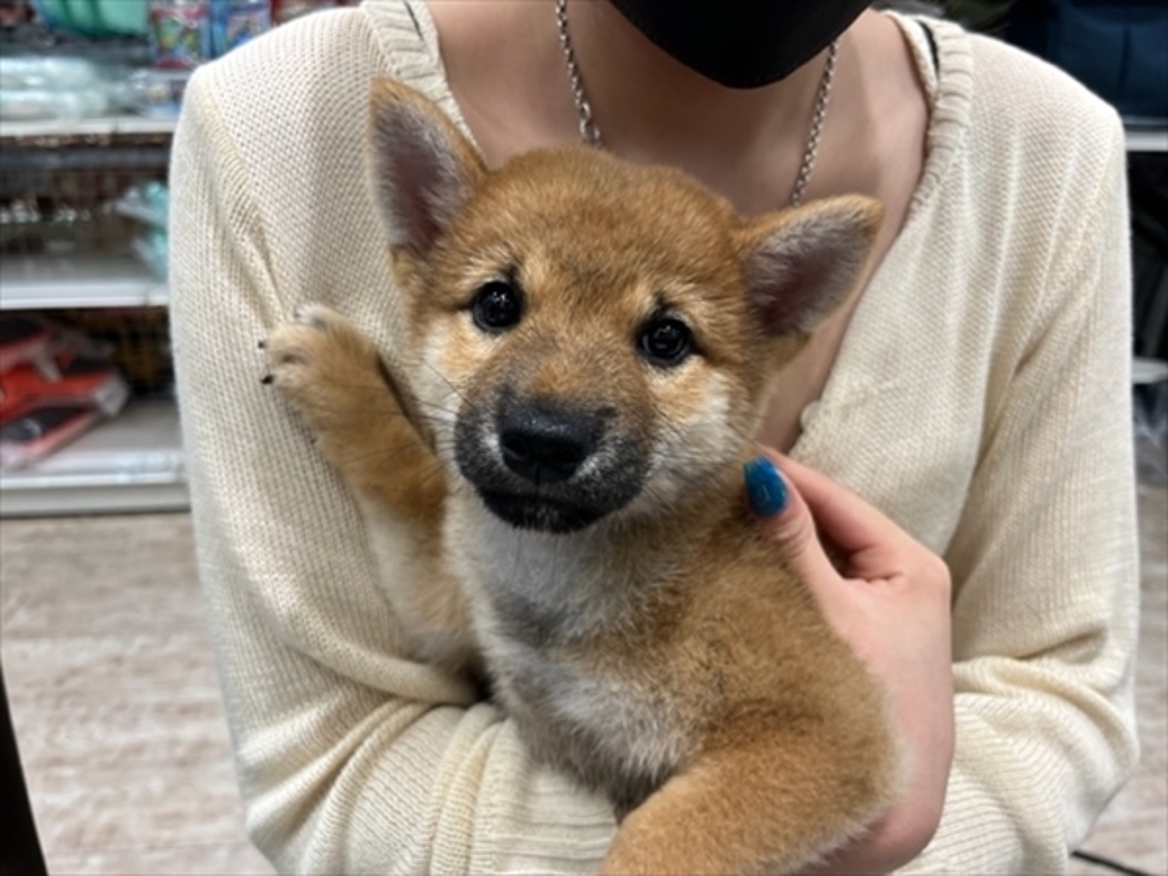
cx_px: 584
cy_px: 438
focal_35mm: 26
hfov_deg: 67.3
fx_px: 877
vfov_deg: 53.1
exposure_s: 1/100
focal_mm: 5.1
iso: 64
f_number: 1.6
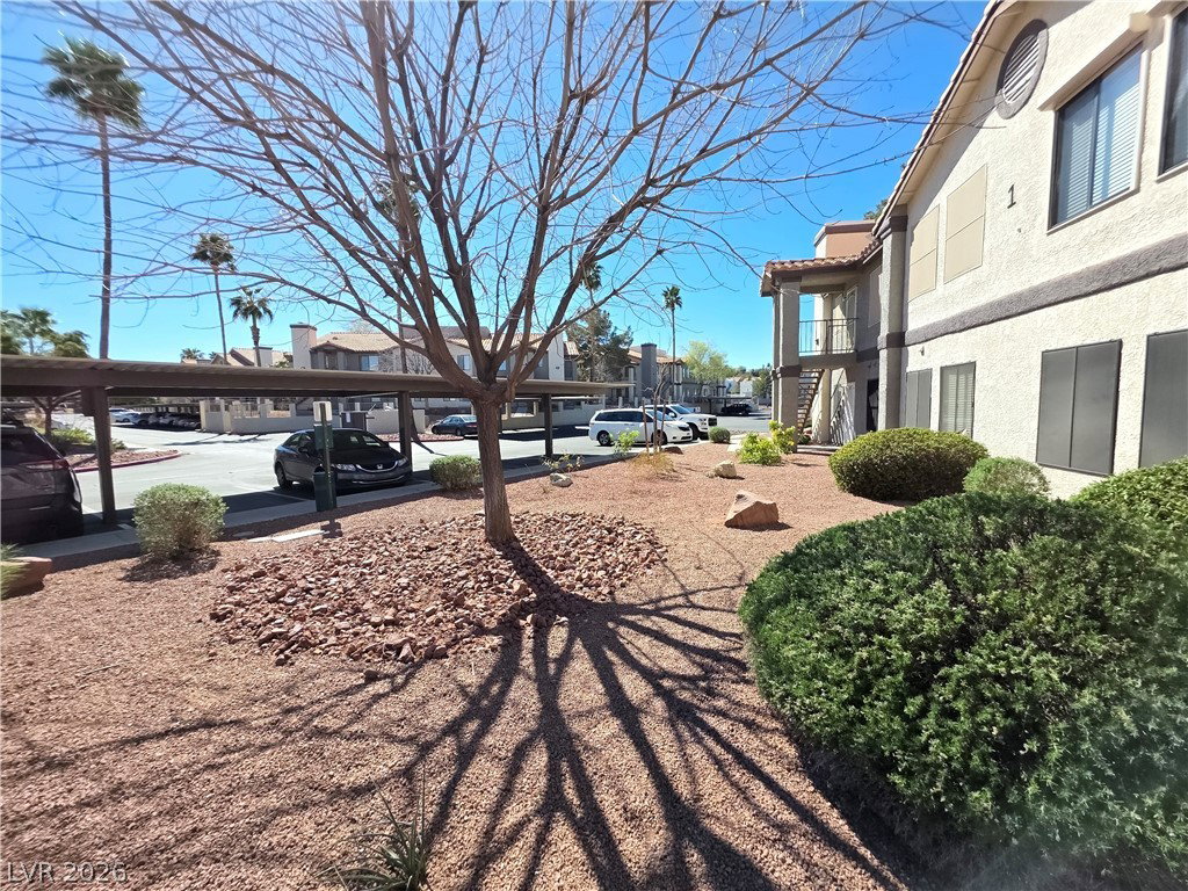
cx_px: 594
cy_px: 446
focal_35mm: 13
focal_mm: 2.2
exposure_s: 1/2283
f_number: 1.9
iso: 40
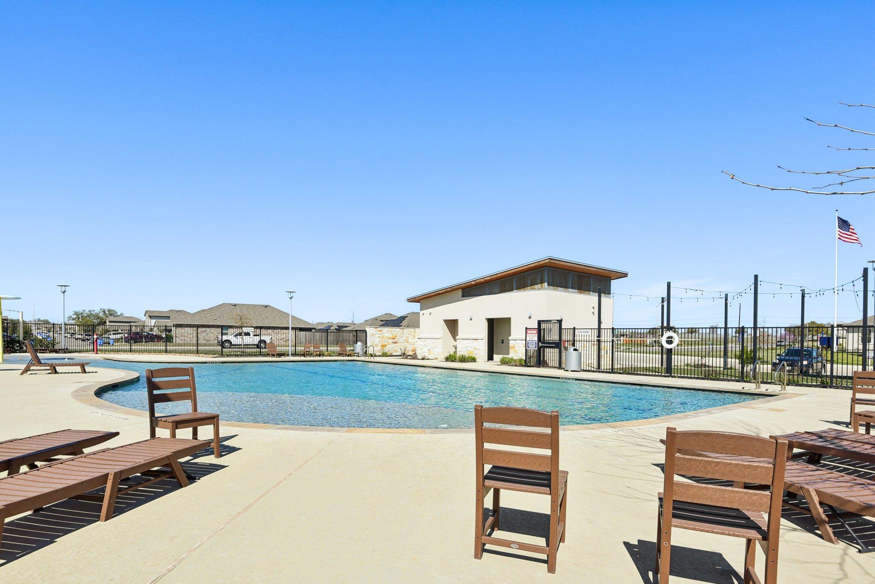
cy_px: 292
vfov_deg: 64.6
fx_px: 462
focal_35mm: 19
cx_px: 438
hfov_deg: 86.9
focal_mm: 19
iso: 400
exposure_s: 1/1250
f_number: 8
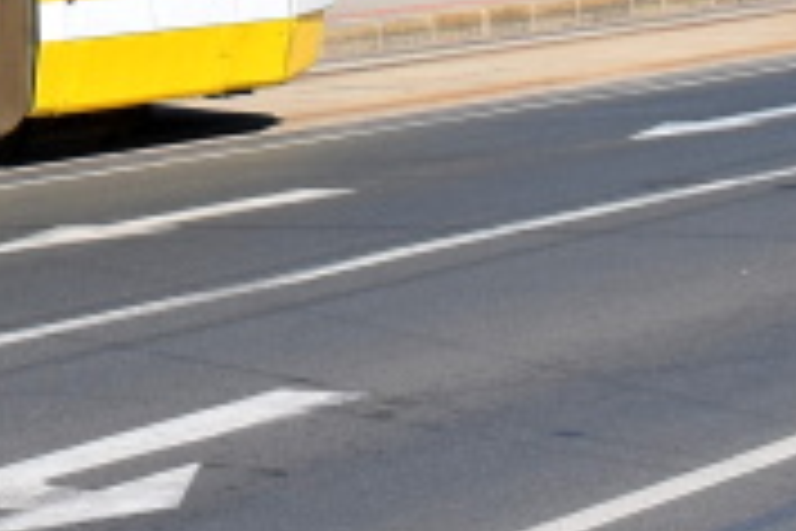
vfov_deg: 4.1
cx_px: -980
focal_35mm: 330
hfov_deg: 6.0
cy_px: -907
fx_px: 7296
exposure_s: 1/400
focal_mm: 38
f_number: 10
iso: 200
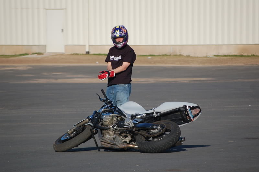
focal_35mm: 300
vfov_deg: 4.6
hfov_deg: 6.9
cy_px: 86
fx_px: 2157
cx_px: 130
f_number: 5.6
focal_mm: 200
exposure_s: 1/500
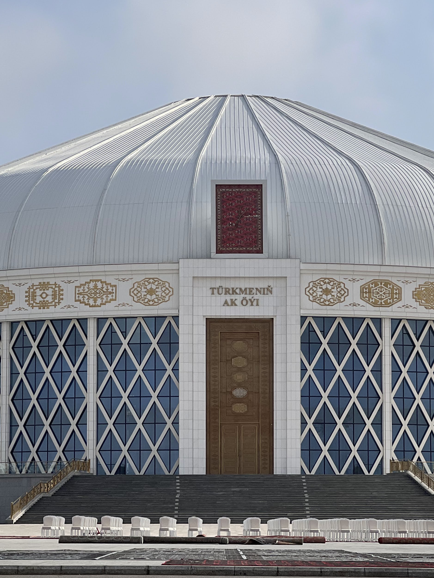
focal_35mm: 124
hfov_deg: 12.0
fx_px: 2073
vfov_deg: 15.9
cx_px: 211
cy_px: 294
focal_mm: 9
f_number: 2.8
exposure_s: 1/1248
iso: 32
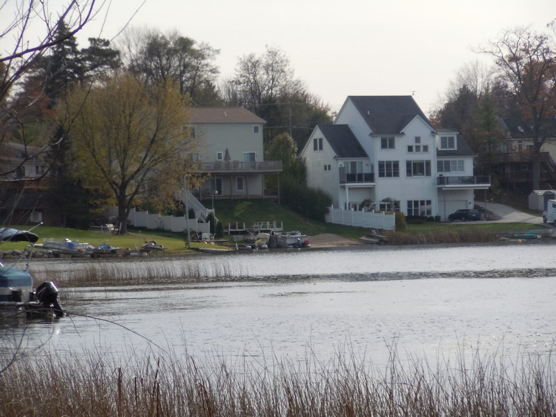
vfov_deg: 7.6
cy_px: 208
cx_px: 278
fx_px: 3148
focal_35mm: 196
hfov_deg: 10.1
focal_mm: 35
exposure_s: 1/400
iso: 100
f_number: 5.6
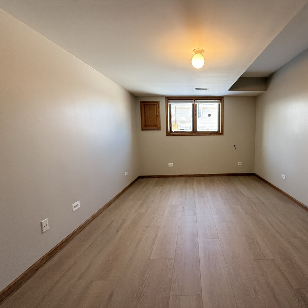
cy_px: 151
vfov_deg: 84.0
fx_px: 171
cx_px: 198
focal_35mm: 17
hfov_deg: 81.9
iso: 200
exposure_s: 1/120
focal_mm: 2.22
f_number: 2.2
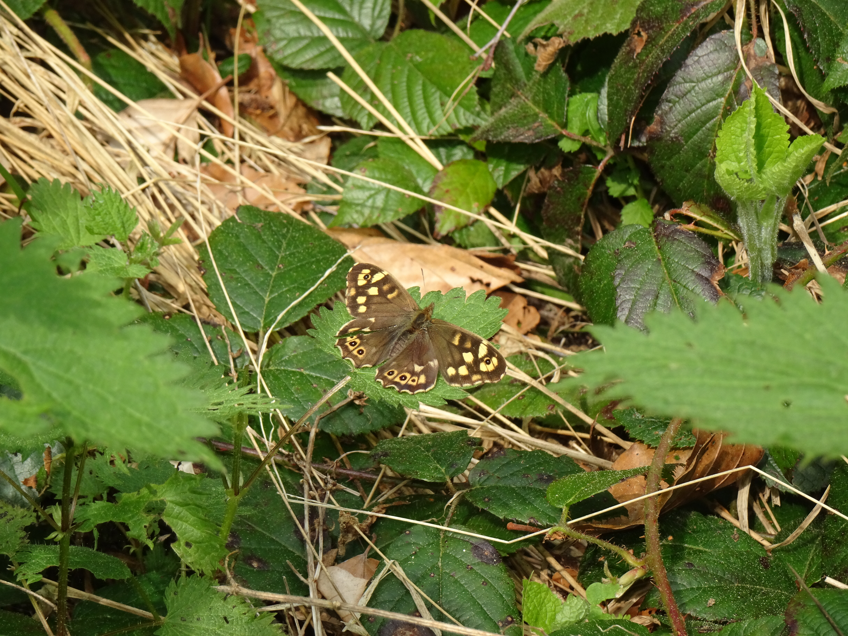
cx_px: 424
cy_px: 318
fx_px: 4116
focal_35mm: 168
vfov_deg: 8.8
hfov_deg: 11.8
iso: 100
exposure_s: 1/200
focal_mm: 28.74
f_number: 5.6
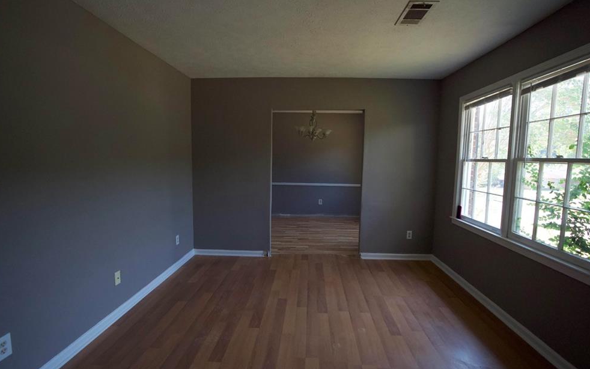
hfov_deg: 94.3
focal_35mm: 17
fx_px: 273
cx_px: 300
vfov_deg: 68.0
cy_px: 185
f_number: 4
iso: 6400
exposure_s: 1/2000
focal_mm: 16
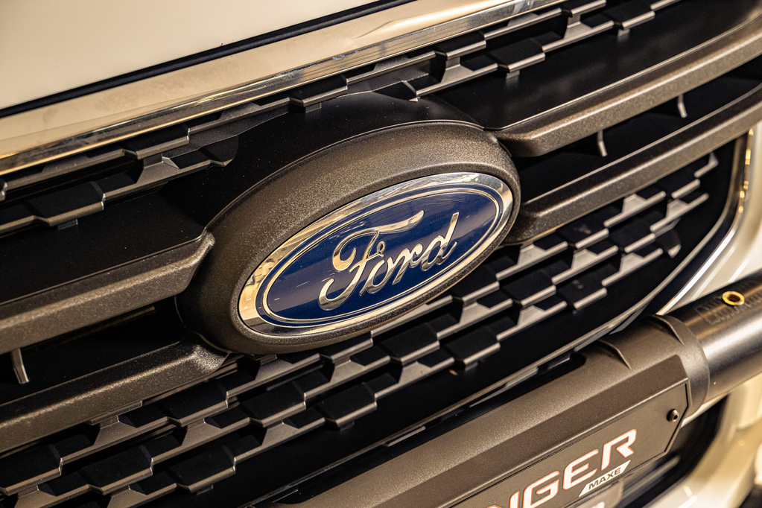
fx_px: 1397
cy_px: 254
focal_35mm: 66
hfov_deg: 30.5
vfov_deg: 20.6
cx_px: 381
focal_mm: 66
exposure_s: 1/125
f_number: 5
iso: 500
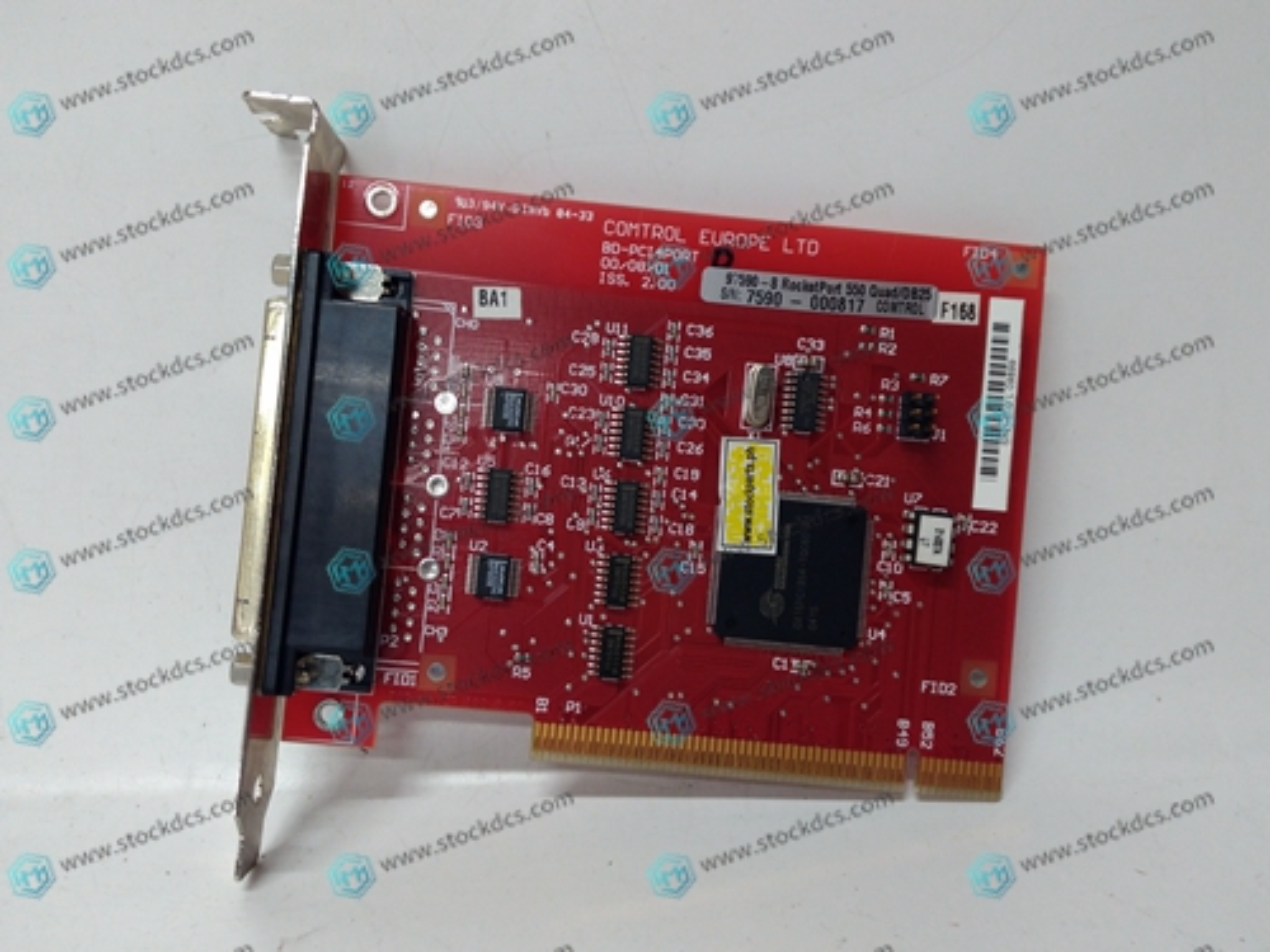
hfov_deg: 65.3
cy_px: 476
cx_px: 635
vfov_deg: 51.4
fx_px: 991
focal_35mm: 27
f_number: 2
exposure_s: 1/33
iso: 224
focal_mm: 3.79
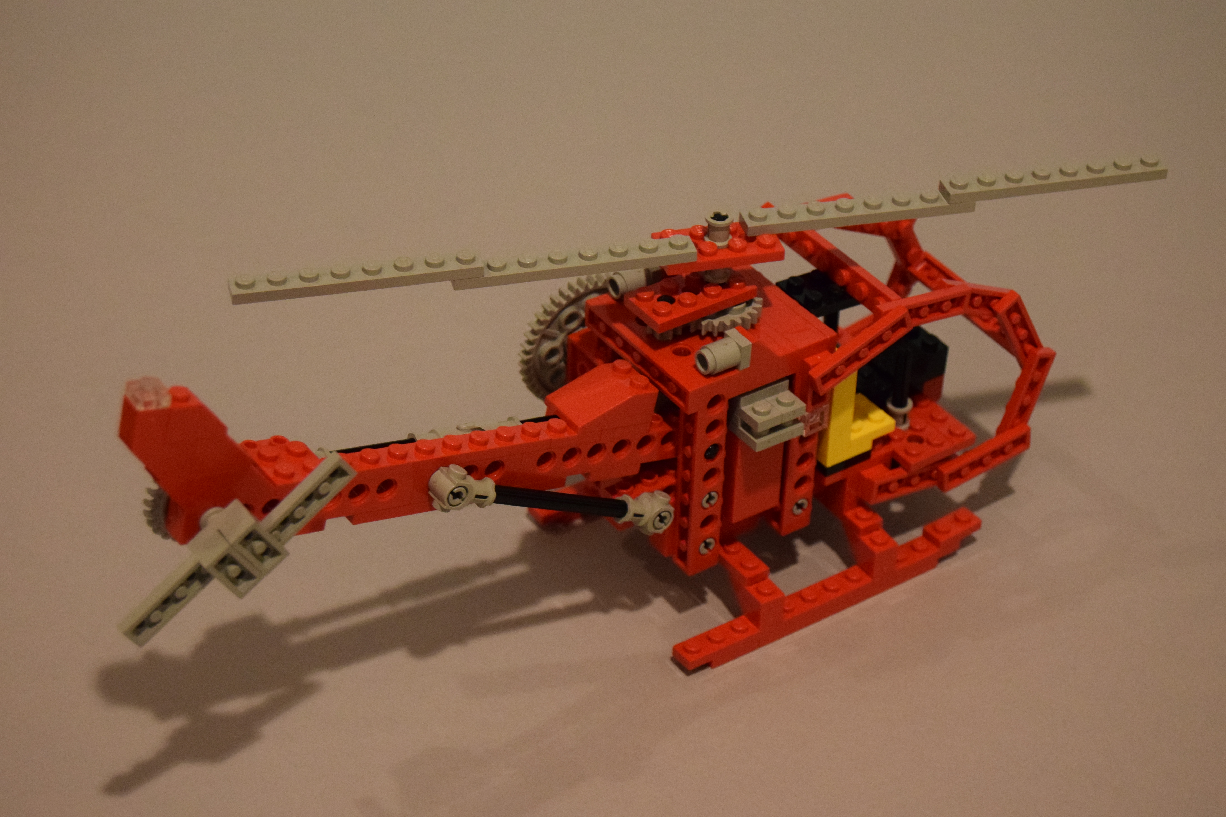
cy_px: 408
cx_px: 613
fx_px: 2809
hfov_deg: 24.6
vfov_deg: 16.6
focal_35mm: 82
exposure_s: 1/60
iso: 2800
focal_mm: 55
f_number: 5.6
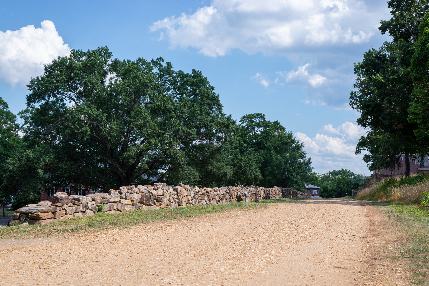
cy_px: 143
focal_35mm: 50
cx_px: 214
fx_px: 596
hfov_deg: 39.6
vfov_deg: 27.0
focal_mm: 50
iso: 400
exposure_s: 1/1000
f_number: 7.1
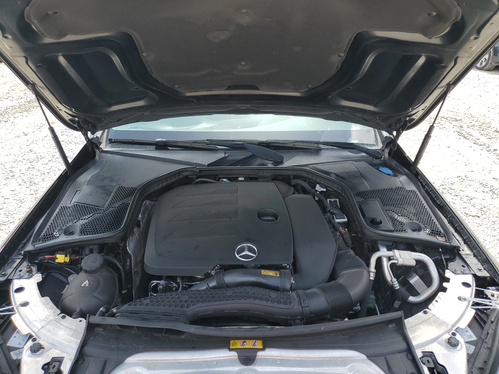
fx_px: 375
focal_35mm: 26
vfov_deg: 53.1
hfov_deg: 67.3
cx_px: 250
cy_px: 187
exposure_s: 1/909
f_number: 1.5
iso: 50
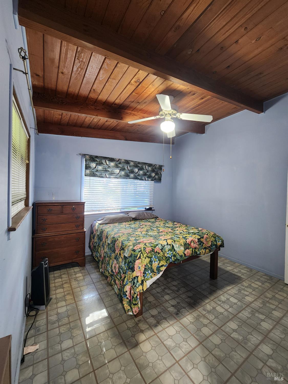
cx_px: 144
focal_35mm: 13
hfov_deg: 89.9
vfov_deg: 106.2
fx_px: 144
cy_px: 192
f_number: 2.2
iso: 320
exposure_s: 1/30
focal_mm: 2.2
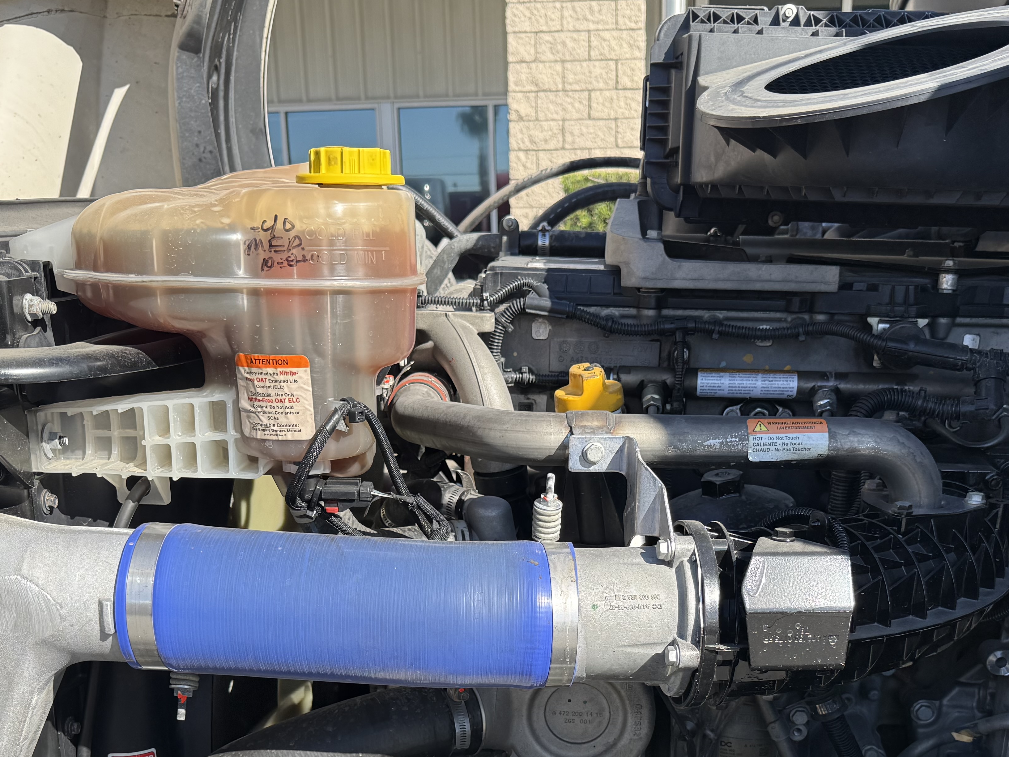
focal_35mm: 42
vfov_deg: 32.9
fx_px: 1224
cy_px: 651
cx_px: 525
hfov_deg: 44.8
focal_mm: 6.76
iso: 80
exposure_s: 1/2169
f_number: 1.78
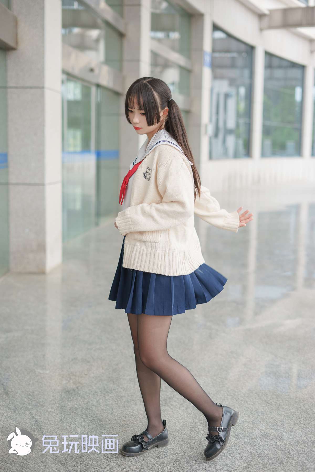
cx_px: 158
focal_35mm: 50
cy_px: 236
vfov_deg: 39.6
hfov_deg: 27.0
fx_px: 656
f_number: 2.2
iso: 100
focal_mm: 50
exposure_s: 1/250
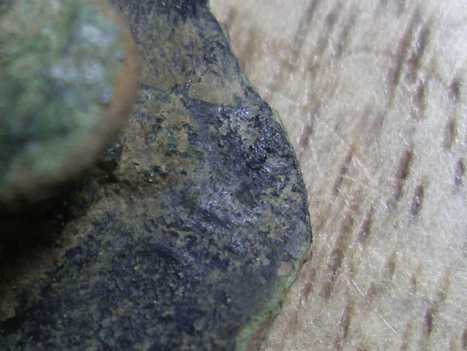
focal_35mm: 110
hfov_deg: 17.6
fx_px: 1485
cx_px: 30
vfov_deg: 13.4
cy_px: 287
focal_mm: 7.8
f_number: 2.8
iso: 160
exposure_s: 1/40
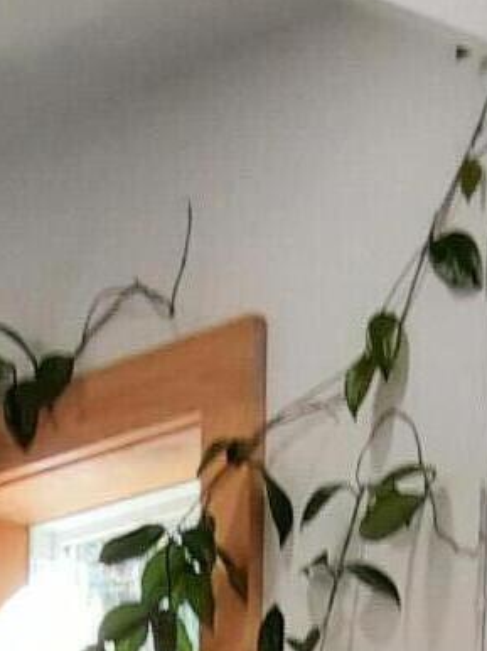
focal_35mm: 140
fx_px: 2629
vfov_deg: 11.5
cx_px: 344
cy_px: 1597
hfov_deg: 10.6
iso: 40
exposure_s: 1/60
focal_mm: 2.91
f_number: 1.9
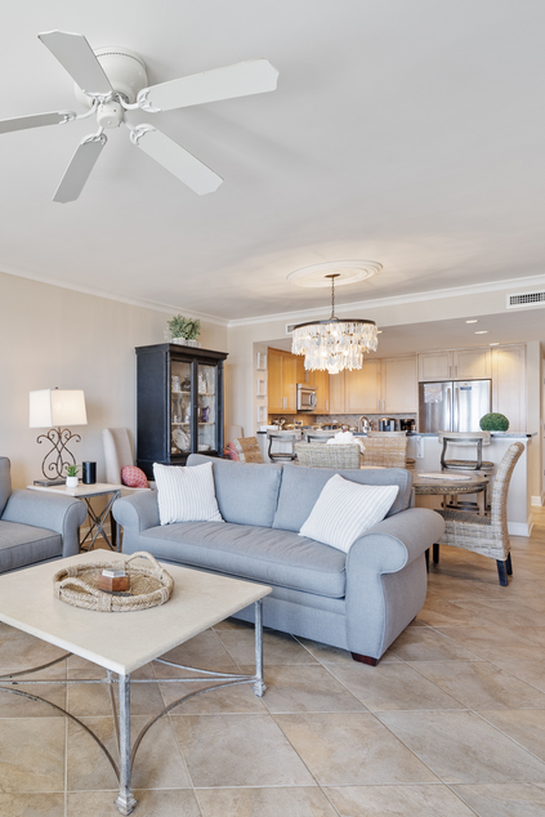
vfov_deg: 81.2
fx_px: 477
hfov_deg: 54.4
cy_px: 418
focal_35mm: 21
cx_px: 91
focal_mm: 13
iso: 320
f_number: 8
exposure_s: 1/3
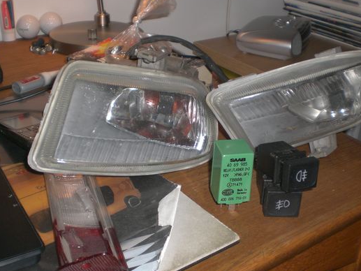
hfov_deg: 40.3
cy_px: 158
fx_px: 490
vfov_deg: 30.8
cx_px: 208
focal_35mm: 47
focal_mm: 6.3
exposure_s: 1/60
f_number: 3.1
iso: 100
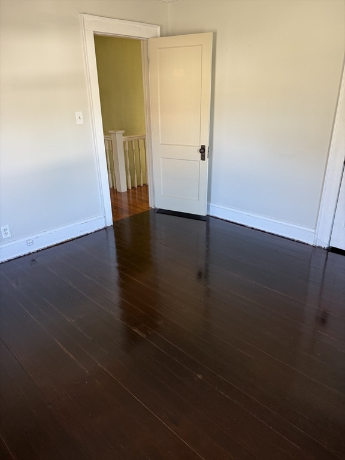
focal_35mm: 24
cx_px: 172
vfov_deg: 71.6
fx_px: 319
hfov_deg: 56.8
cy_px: 230
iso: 200
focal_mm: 6.76
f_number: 1.78
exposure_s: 1/121
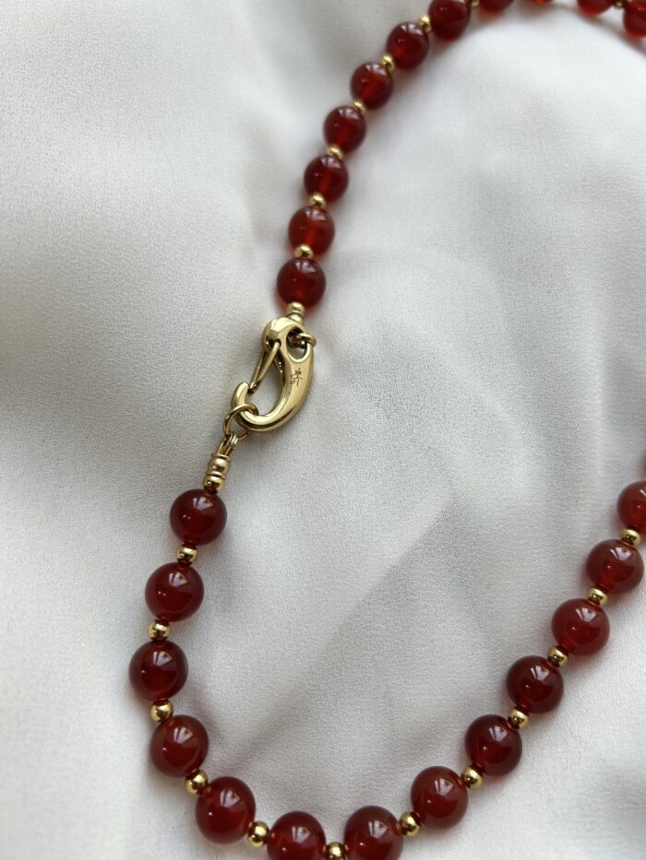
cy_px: 430
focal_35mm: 26
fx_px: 647
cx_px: 323
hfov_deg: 53.1
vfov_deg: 67.3
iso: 40
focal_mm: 5.7
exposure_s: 1/212
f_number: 1.5
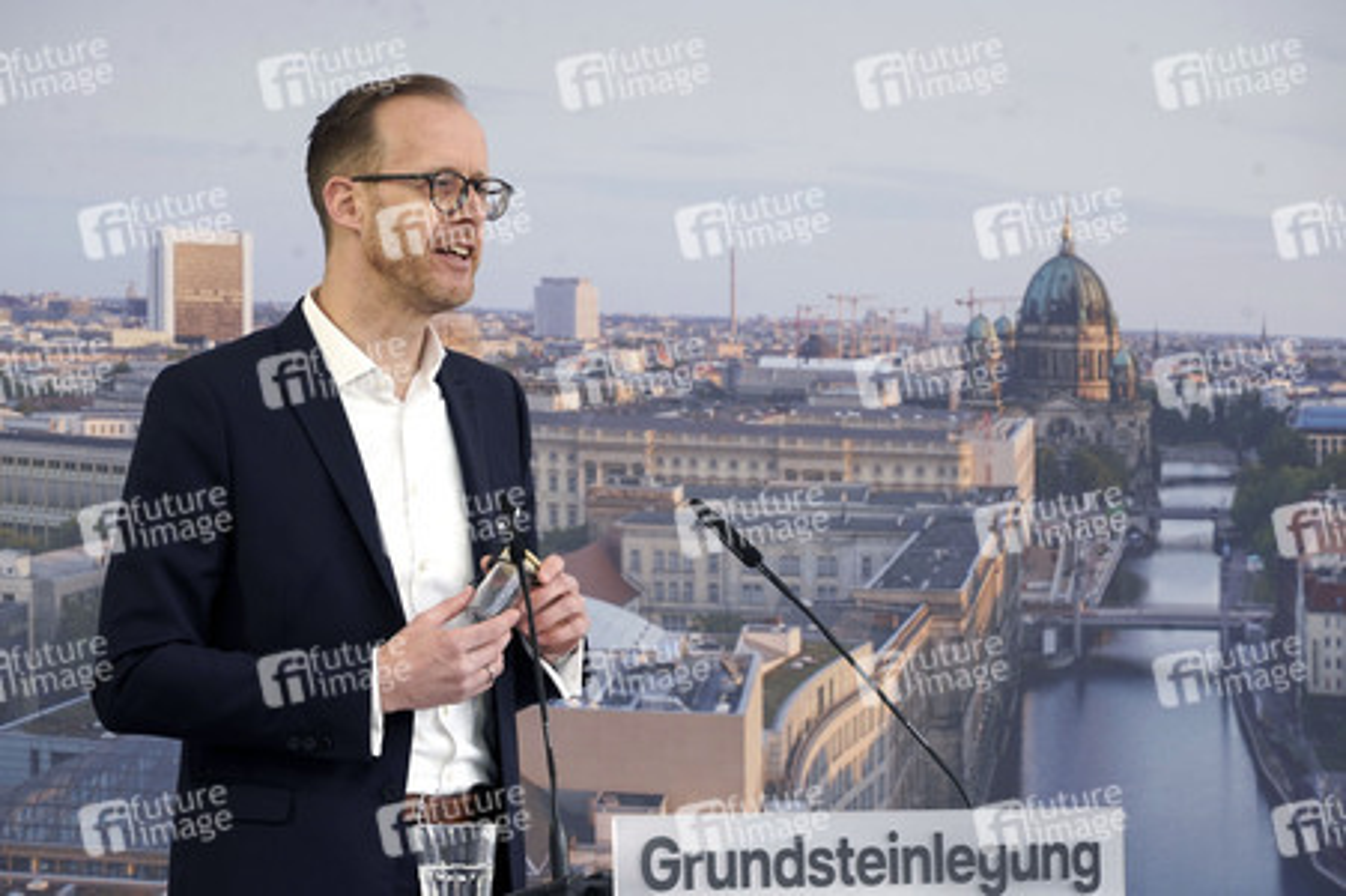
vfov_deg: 8.3
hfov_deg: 12.4
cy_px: 448
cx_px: 673
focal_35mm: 166
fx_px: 6202
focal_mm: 166
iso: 640
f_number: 8
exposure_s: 1/320
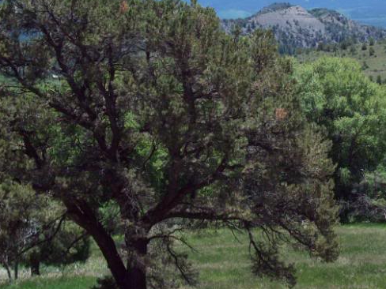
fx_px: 1171
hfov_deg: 18.5
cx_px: 314
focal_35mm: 105
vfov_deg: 14.1
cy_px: 118
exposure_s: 1/598
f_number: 3.8
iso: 80
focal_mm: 10.7
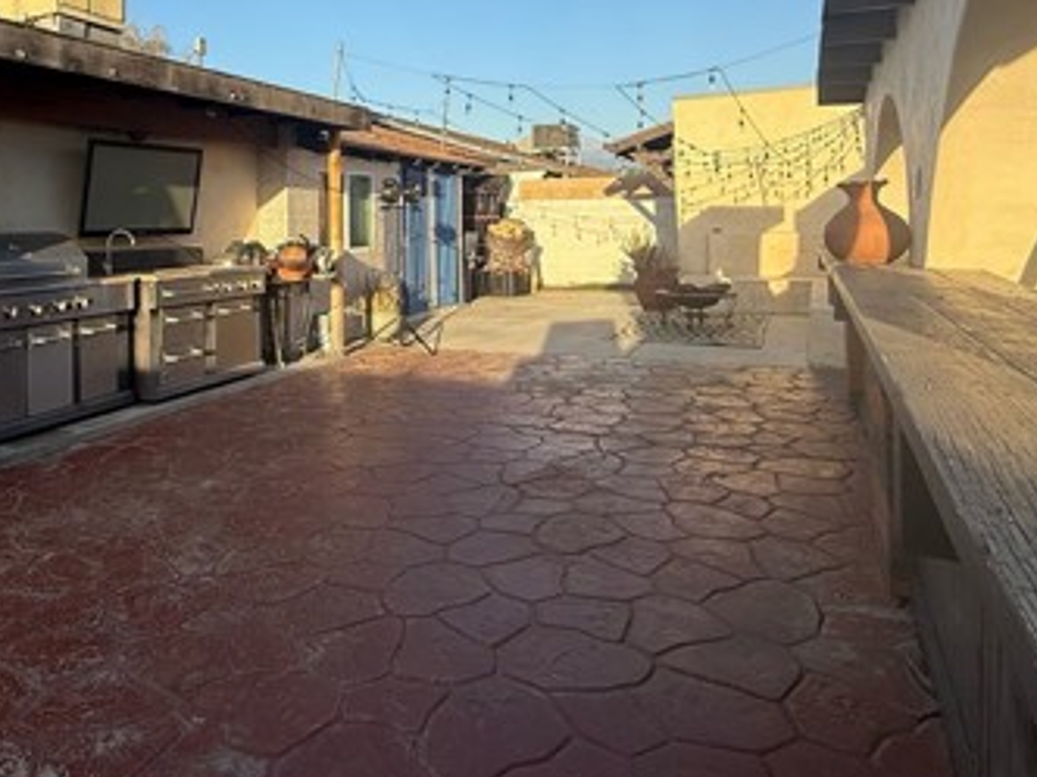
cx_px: 381
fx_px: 809
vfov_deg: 49.9
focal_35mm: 27
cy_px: 225
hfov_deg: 64.3
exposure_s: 1/928
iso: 50
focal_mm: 2.22
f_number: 2.2
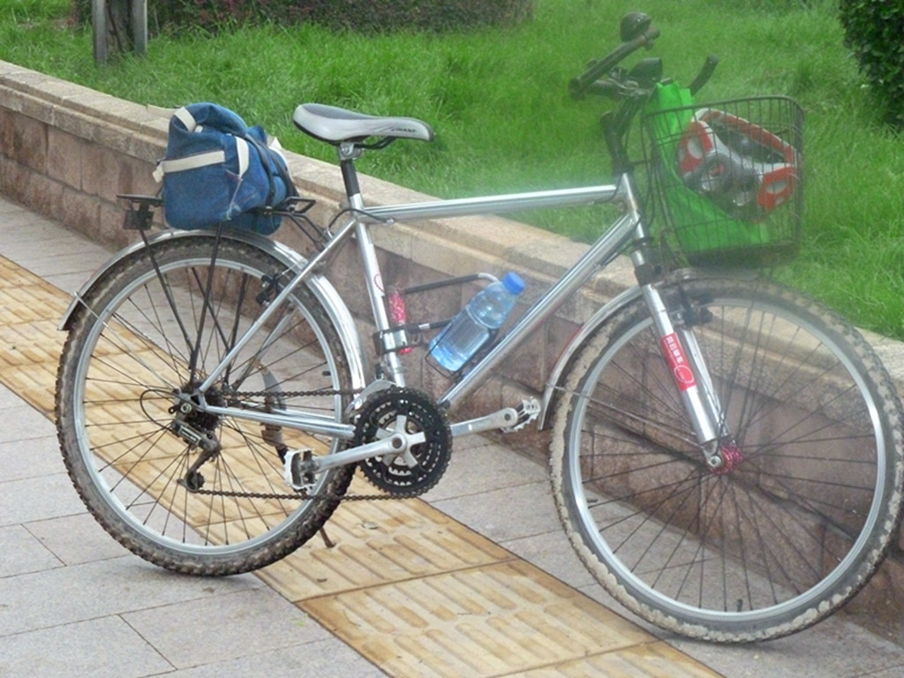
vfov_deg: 17.8
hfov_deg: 23.6
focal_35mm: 83
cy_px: 339
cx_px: 452
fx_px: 2168
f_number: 4.2
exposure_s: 1/40
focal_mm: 13.7
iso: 640
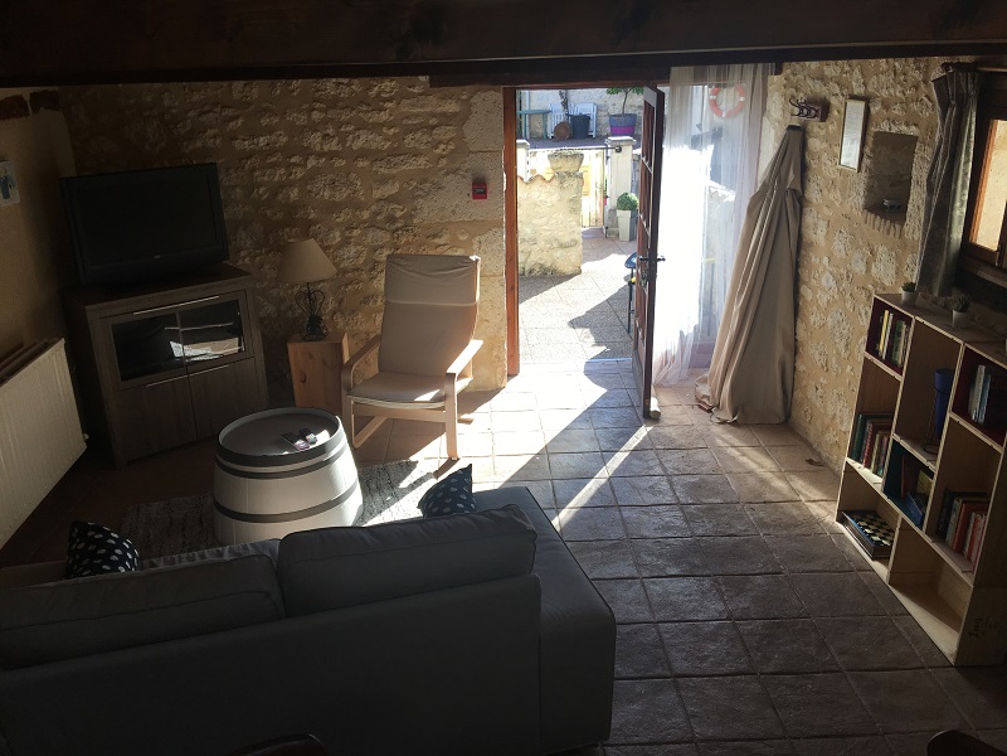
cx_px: 504
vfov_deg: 48.2
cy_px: 378
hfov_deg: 61.7
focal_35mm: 29
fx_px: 844
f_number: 2.2
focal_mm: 4.15
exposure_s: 1/194
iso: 25
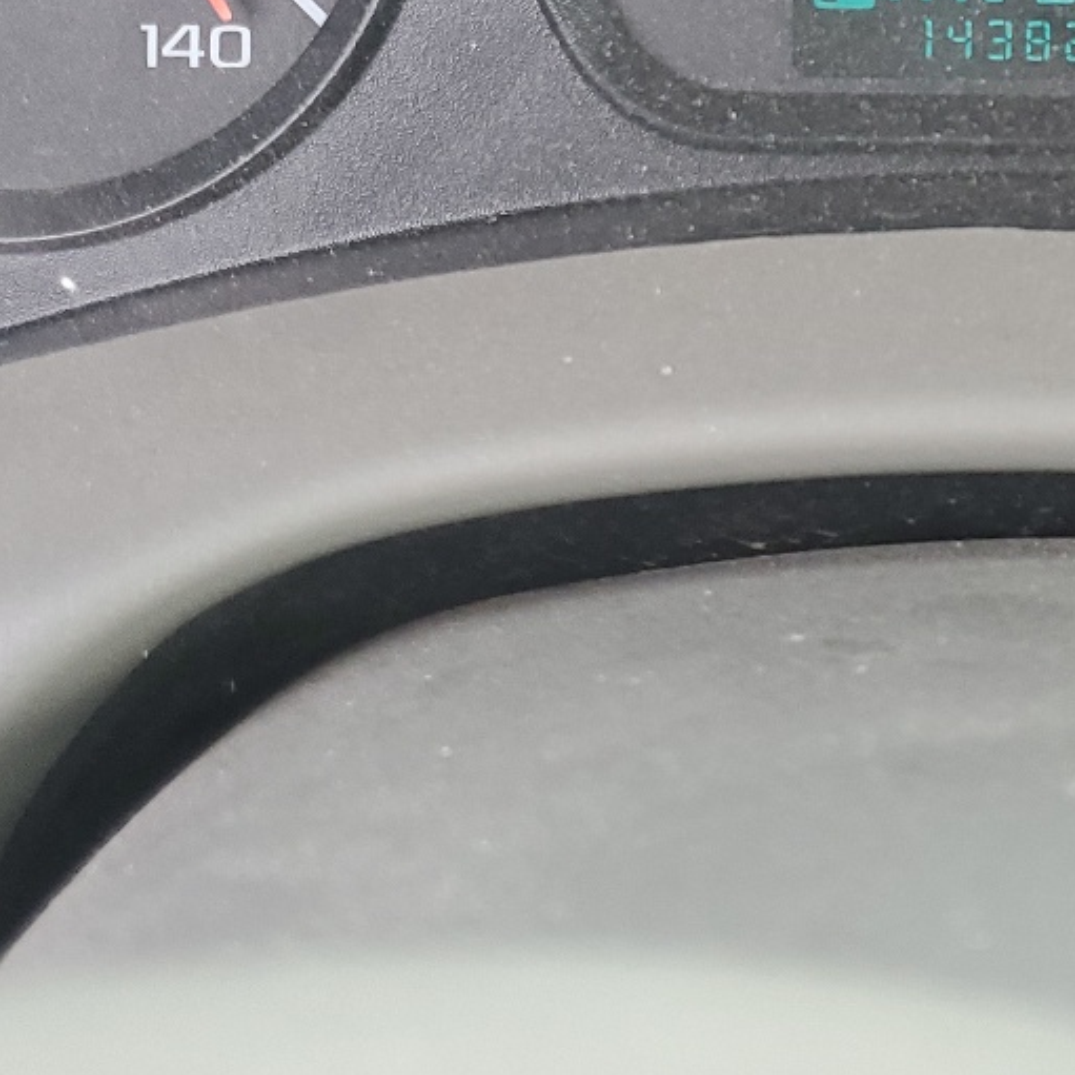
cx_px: 974
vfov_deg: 22.5
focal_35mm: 72
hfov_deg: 23.3
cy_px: -130
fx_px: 2530
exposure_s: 1/120
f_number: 1.5
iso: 82
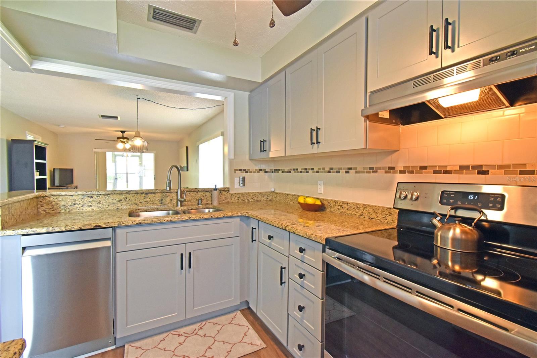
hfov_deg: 100.4
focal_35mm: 15
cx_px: 268
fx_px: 224
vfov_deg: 77.3
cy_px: 179
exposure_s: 1/15
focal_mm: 10
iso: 800
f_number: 10
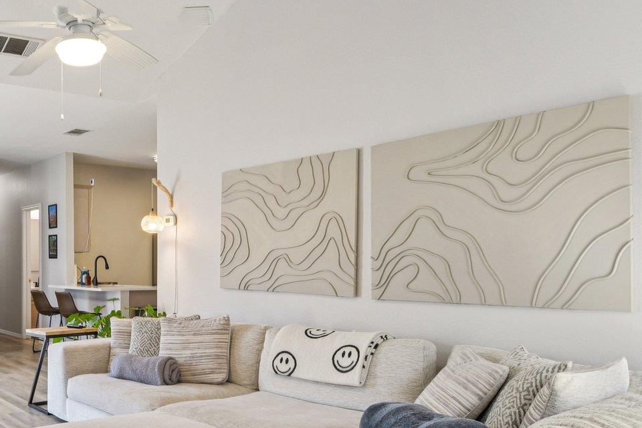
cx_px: 86
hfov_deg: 52.8
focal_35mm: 32
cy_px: 240
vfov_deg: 41.0
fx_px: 571
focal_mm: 10
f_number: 8
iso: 400
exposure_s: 1/8
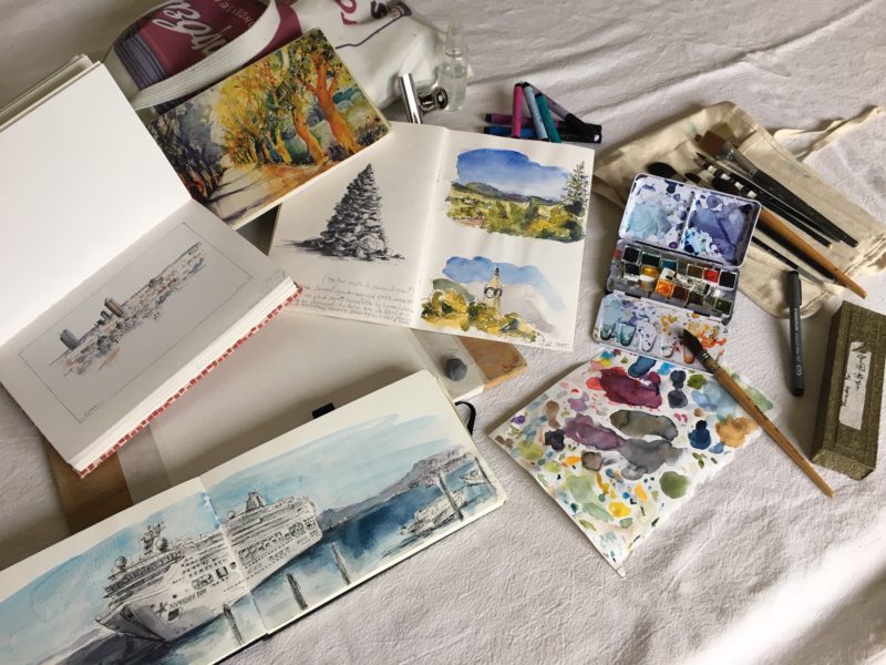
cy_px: 332
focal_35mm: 29
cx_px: 443
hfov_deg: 61.7
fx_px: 742
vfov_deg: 48.2
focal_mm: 4.15
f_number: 2.2
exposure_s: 1/33
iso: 40
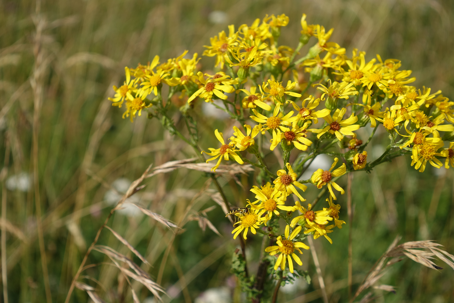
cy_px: 152
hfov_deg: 28.8
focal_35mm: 70
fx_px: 883
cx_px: 227
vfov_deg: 19.5
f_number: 4
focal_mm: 25.7
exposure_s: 1/200
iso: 125
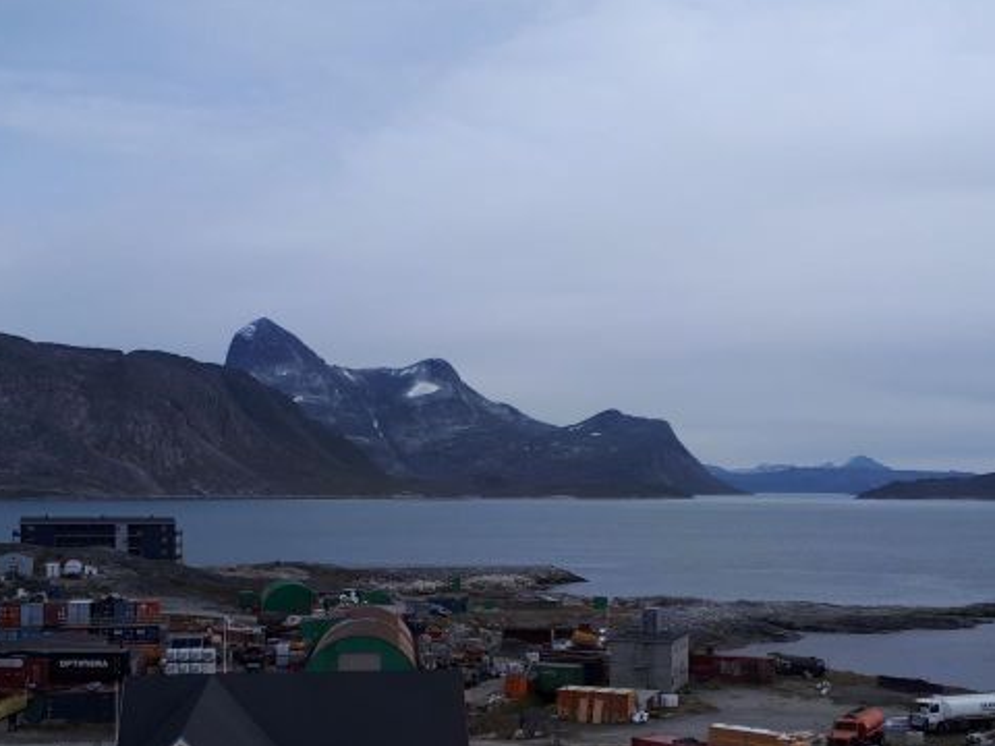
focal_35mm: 45
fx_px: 1293
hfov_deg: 42.1
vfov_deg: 31.7
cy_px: 549
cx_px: 518
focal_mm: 3.6
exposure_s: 1/1493
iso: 40
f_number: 1.9
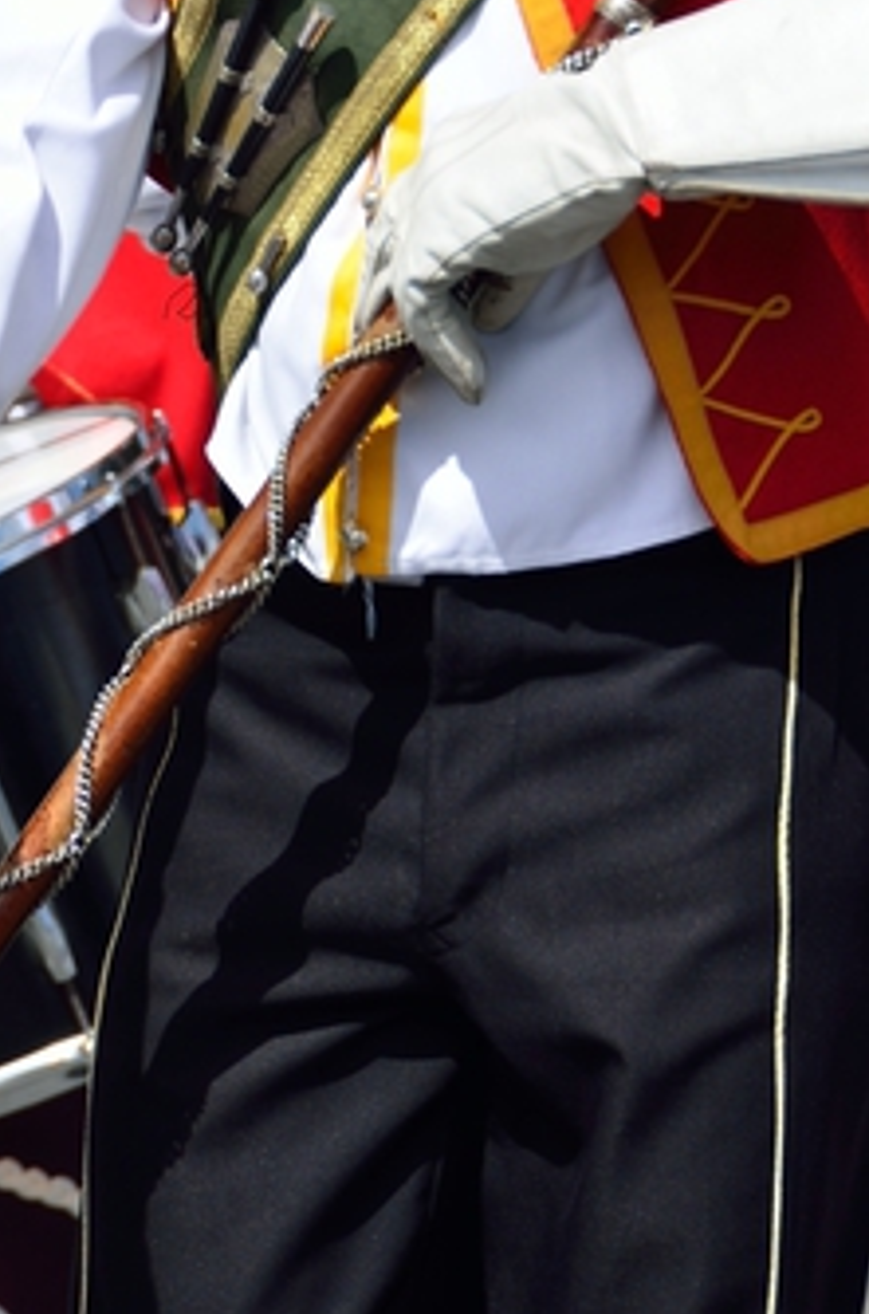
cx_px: 379
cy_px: 260
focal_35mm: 629
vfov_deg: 3.3
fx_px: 22892
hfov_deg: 2.2
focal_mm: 200
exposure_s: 1/640
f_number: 6.3
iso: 100
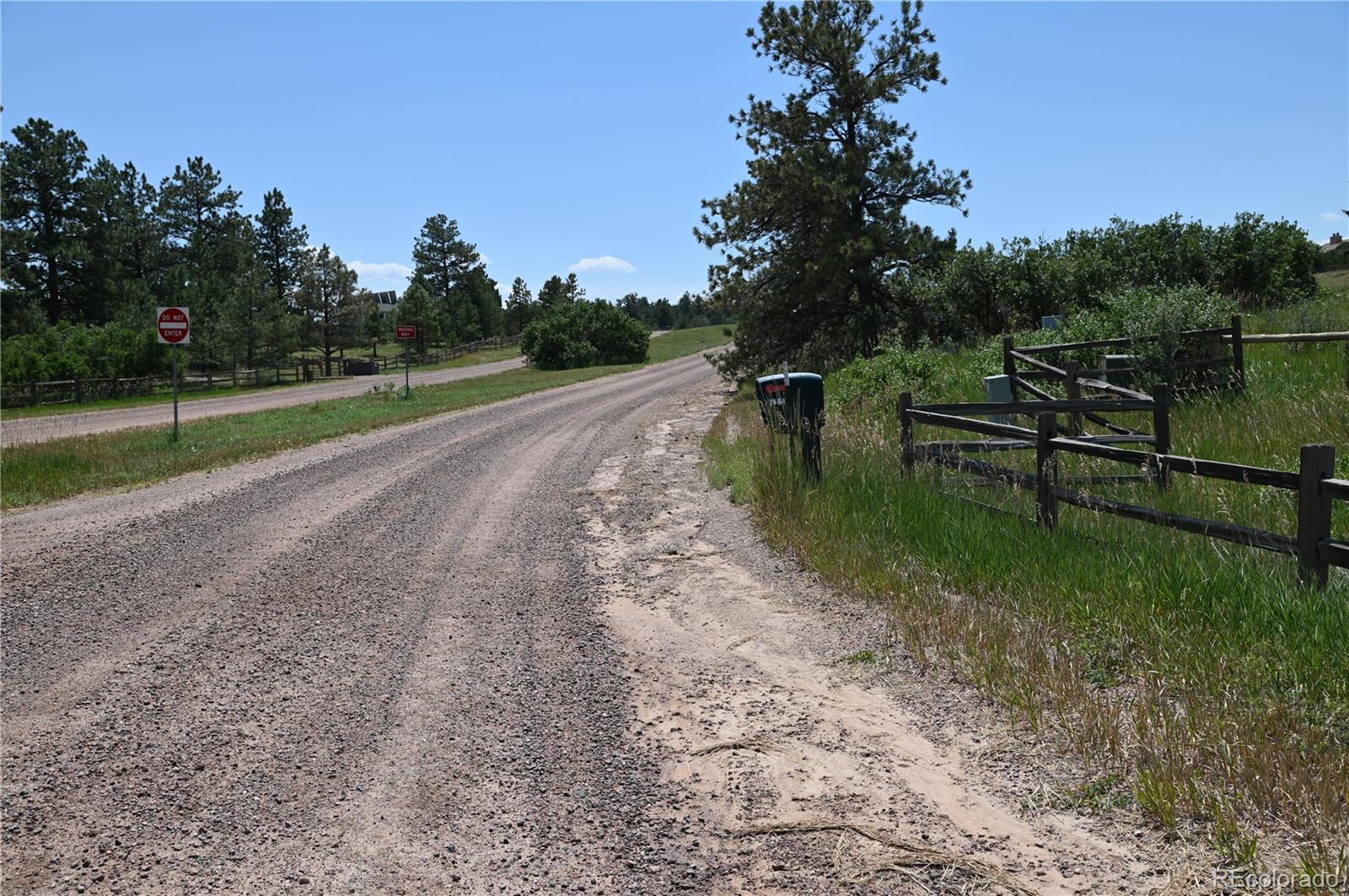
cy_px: 448
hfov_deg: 50.7
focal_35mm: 38
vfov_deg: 35.0
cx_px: 674
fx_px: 1422
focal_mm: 38
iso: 100
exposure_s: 1/400
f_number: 7.1
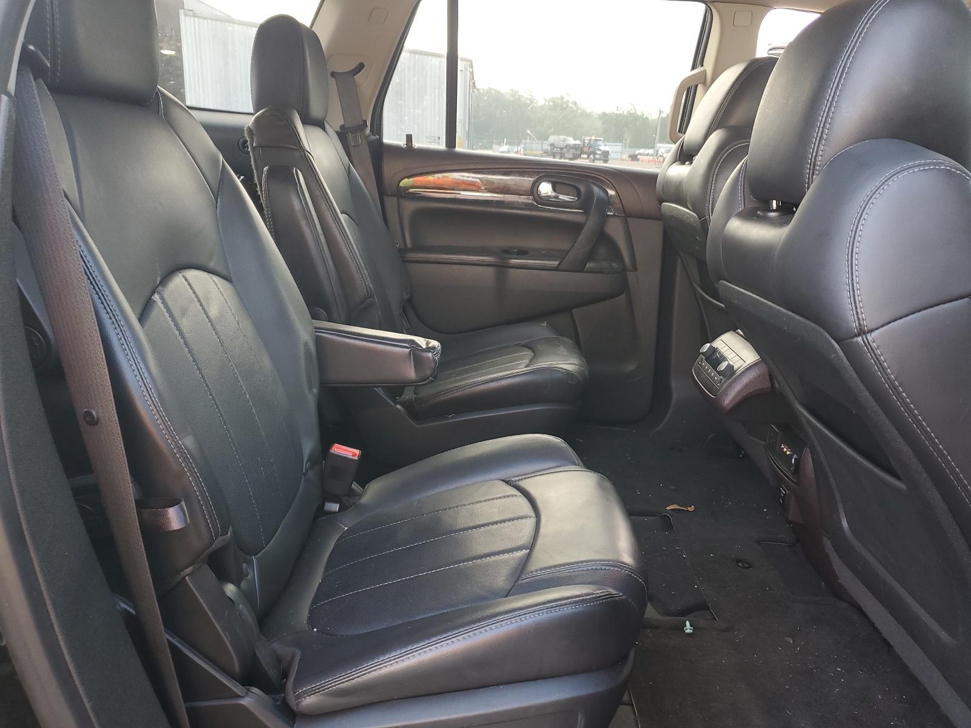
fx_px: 729
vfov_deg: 53.1
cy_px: 364
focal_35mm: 26
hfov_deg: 67.3
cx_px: 486
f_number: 1.5
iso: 58
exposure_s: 1/60.2
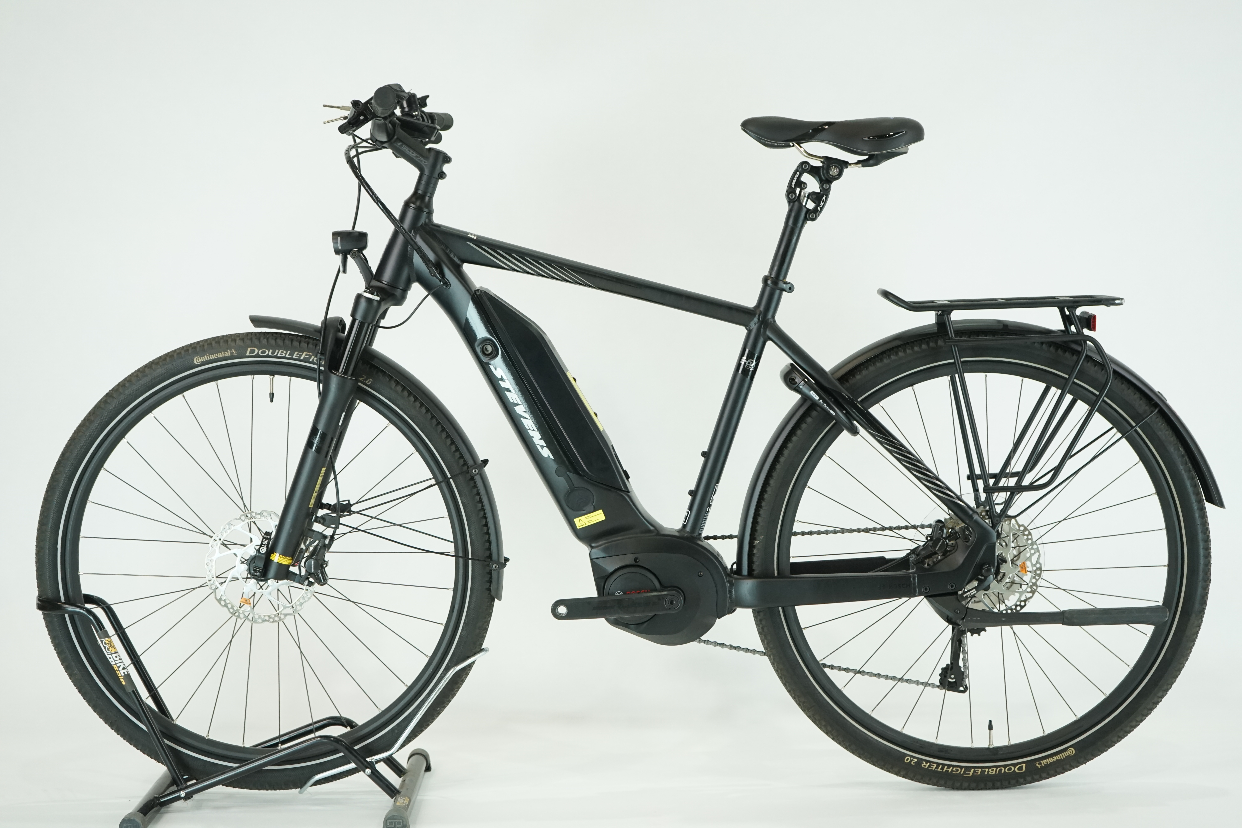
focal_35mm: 62
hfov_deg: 32.4
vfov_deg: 21.9
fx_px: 2139
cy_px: 414
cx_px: 621
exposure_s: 1/200
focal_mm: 62
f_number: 5.6
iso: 1600
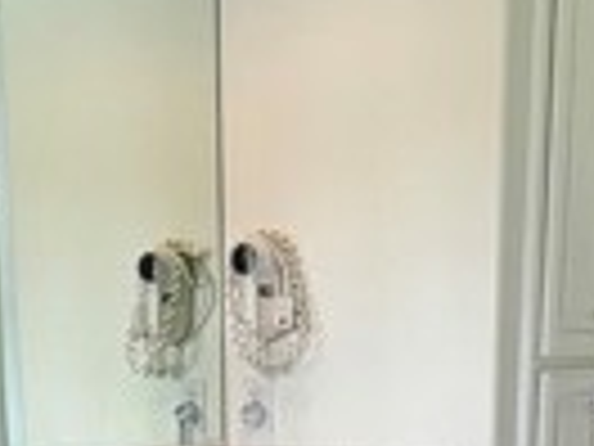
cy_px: 617
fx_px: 1167
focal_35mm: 68
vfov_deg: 19.5
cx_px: 153
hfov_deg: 28.2
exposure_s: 1/120
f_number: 2.2
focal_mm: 2.22
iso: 125
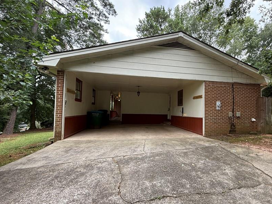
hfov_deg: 86.8
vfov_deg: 71.6
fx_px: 141
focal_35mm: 18
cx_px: 162
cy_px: 106
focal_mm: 2.22
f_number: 2.2
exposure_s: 1/173
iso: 50
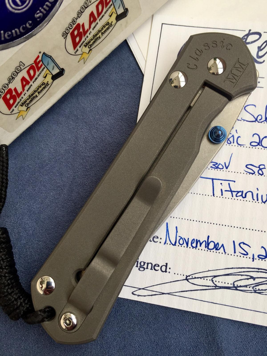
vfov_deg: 61.7
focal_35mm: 29
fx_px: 298
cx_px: 134
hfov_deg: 48.2
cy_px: 178
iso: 32
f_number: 2.2
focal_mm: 4.15
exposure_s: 1/50
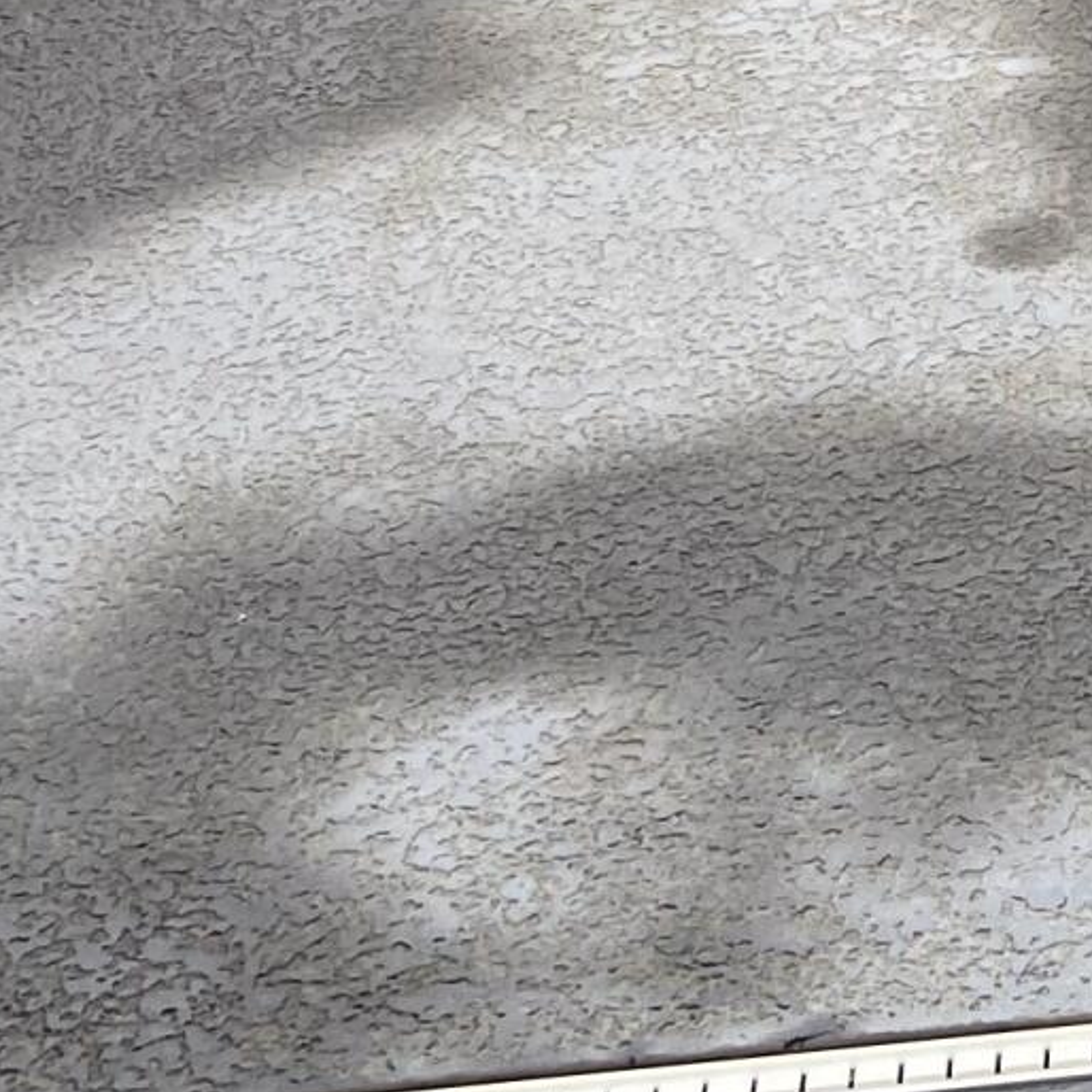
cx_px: 1772
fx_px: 4783
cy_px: -1030
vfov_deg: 11.8
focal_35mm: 134
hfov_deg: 12.2
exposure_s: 1/176
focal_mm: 4.25
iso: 32
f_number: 1.8
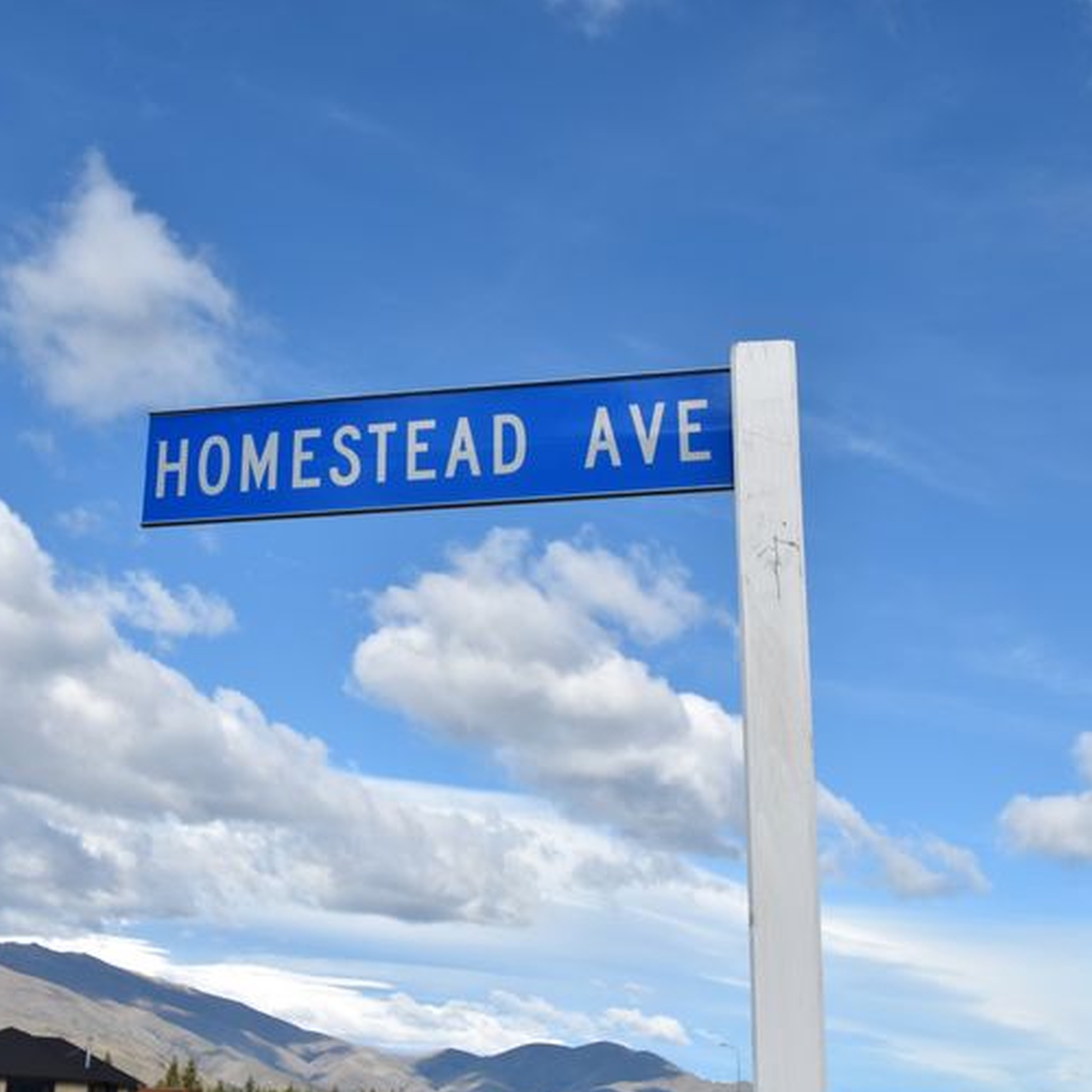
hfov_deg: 35.9
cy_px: 557
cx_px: 432
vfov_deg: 36.1
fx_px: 1677
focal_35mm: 47
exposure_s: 1/500
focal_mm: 24
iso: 200
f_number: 11
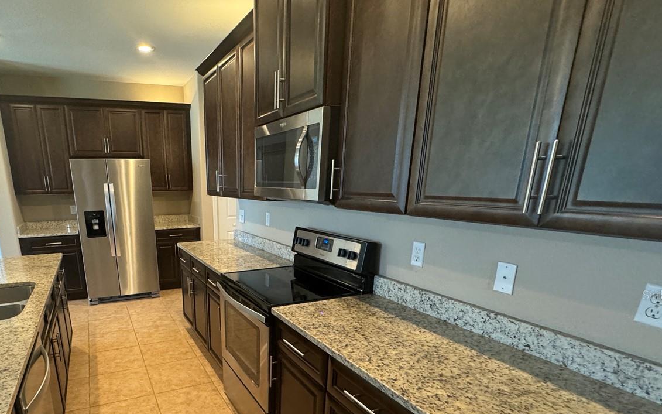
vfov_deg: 55.3
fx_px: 379
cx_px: 229
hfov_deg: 80.0
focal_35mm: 21
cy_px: 295
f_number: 2.2
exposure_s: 1/60
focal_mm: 2.22
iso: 500
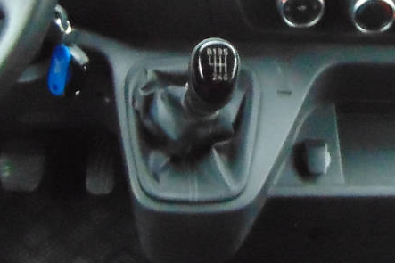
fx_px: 1031
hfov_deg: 21.7
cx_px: 239
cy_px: 6
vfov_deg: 14.3
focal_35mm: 94
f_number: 3
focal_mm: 4.5
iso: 400
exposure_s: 1/15
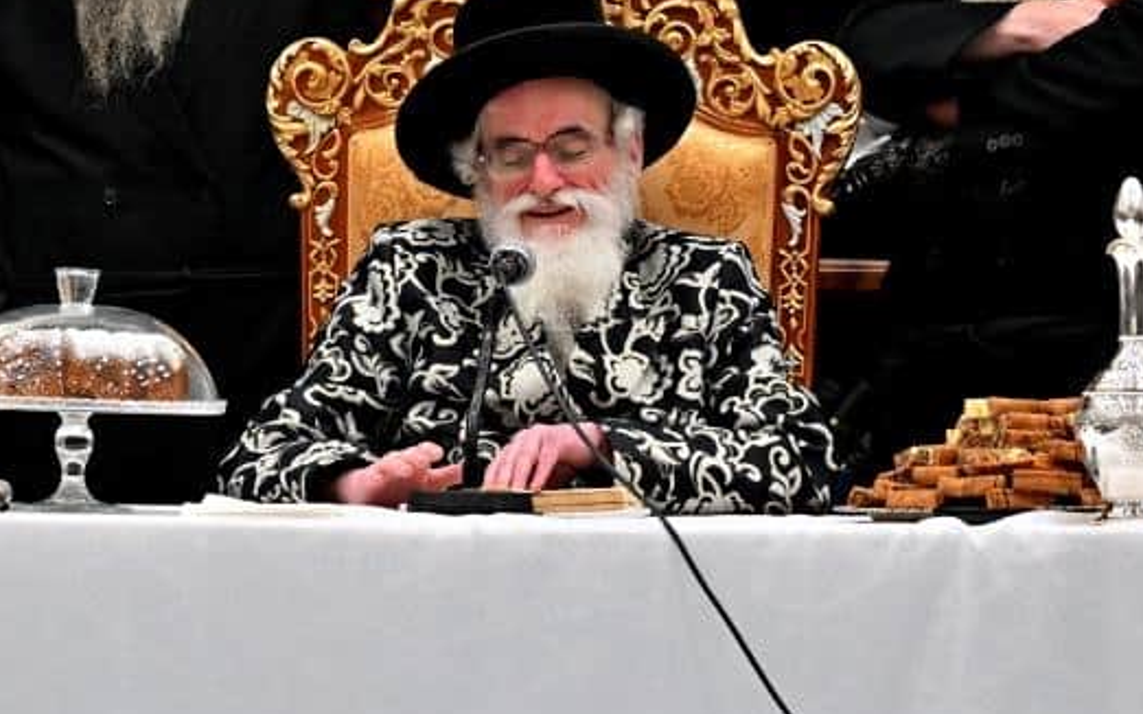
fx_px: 10277
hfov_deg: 6.4
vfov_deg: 4.0
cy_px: 90
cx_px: 506
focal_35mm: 330
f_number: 4
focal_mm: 110
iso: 640
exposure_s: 1/250
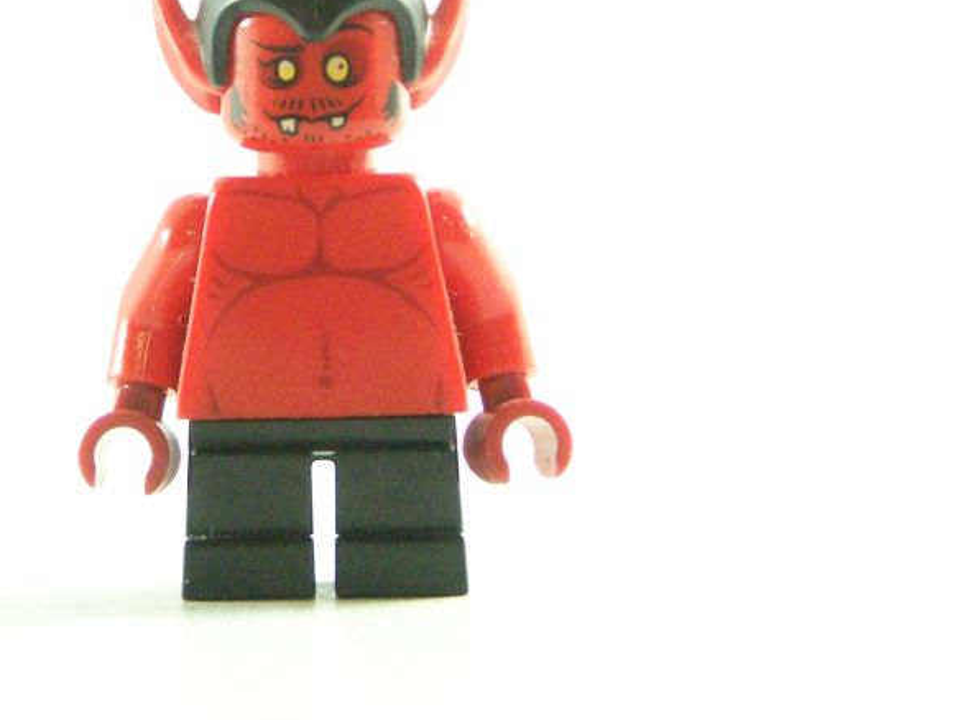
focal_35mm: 184
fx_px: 5103
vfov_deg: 8.1
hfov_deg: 10.7
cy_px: 100
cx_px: 339
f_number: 3.2
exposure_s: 1/45
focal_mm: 17.5
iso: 400
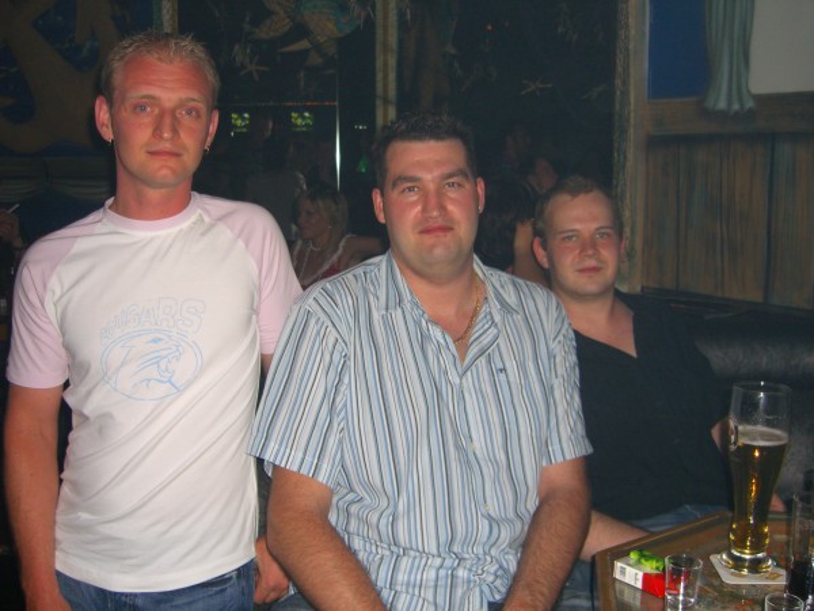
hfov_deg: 49.0
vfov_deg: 37.7
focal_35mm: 38
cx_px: 407
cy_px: 306
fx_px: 894
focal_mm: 7.9
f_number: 2.8
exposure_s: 1/60
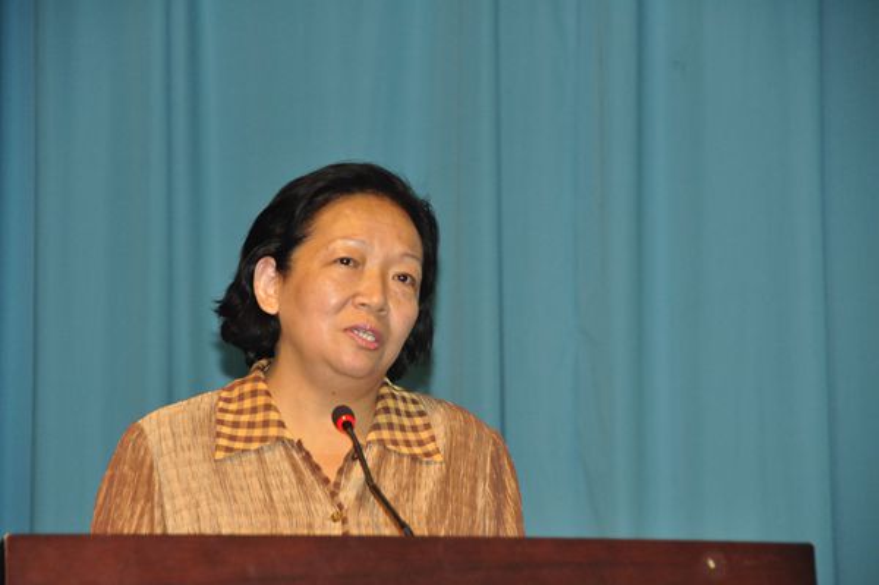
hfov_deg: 12.2
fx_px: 4099
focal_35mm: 168
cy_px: 292
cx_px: 440
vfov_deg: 8.2
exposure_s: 1/40
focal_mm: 112
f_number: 5.3
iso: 1250
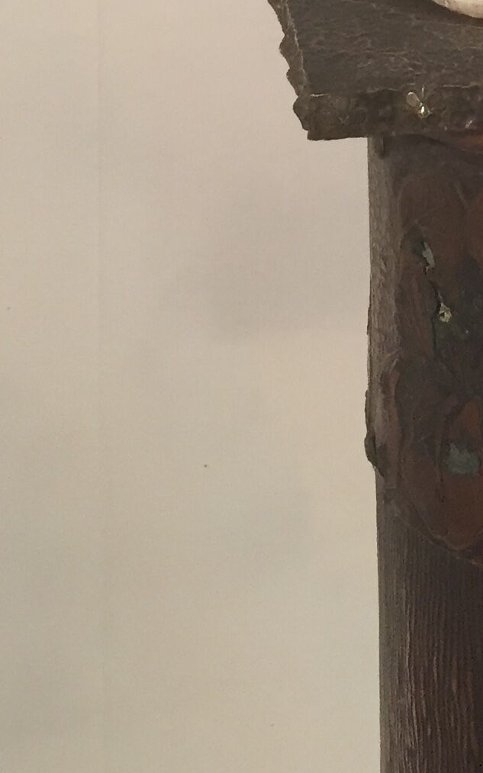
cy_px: -380
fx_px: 2085
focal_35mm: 99
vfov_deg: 18.6
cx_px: 610
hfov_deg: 12.8
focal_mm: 4.15
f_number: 2.2
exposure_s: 1/33
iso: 64
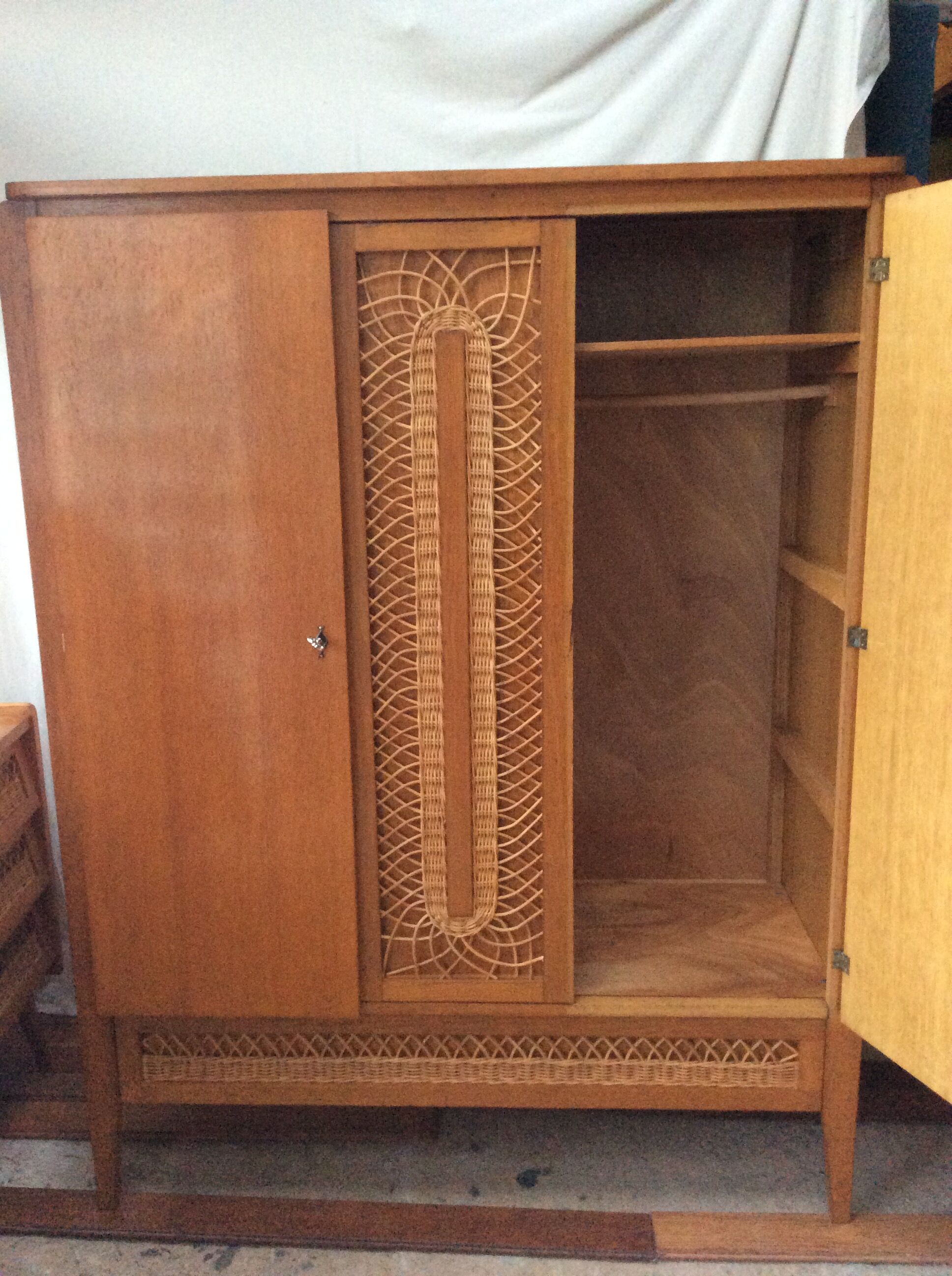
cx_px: 476
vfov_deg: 56.9
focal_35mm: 32
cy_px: 638
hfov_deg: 44.1
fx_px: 1177
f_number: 2.4
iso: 320
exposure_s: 1/17
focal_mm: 3.3
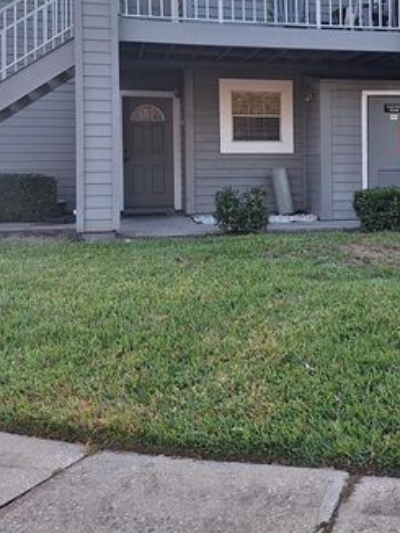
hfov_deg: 30.1
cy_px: 164
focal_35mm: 47
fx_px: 723
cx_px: 323
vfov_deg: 39.8
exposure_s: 1/480
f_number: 1.8
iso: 40
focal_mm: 5.54
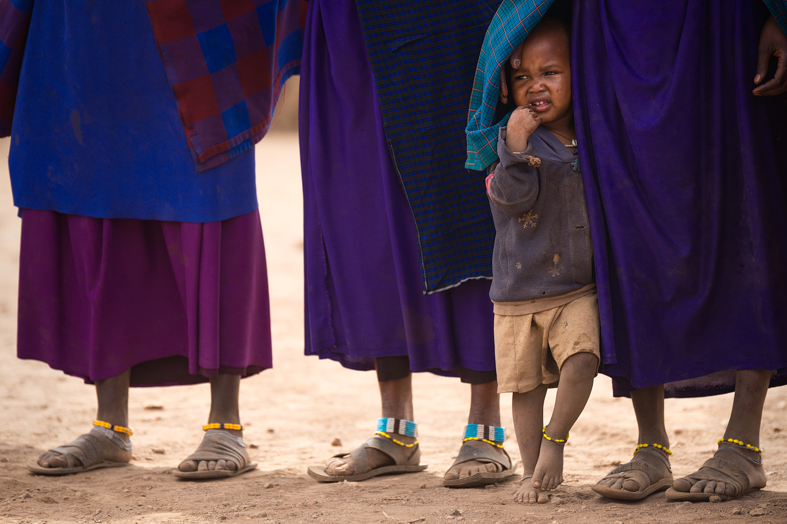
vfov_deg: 6.9
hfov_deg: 10.3
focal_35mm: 200
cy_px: 262
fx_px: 4371
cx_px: 394
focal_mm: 200
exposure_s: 1/500
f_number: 3.5
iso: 100
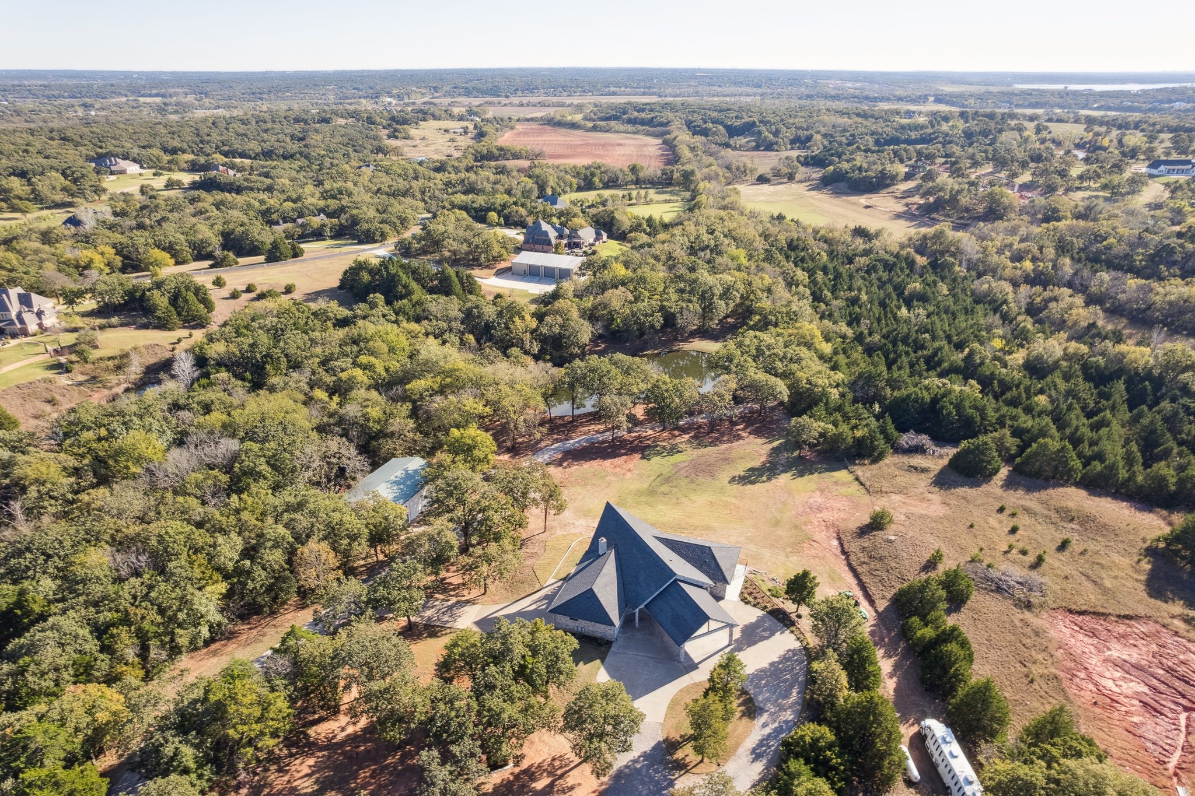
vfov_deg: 57.2
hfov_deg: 78.6
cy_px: 398
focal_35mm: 22
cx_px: 598
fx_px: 730
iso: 140
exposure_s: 1/800
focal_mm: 8.4
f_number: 2.8
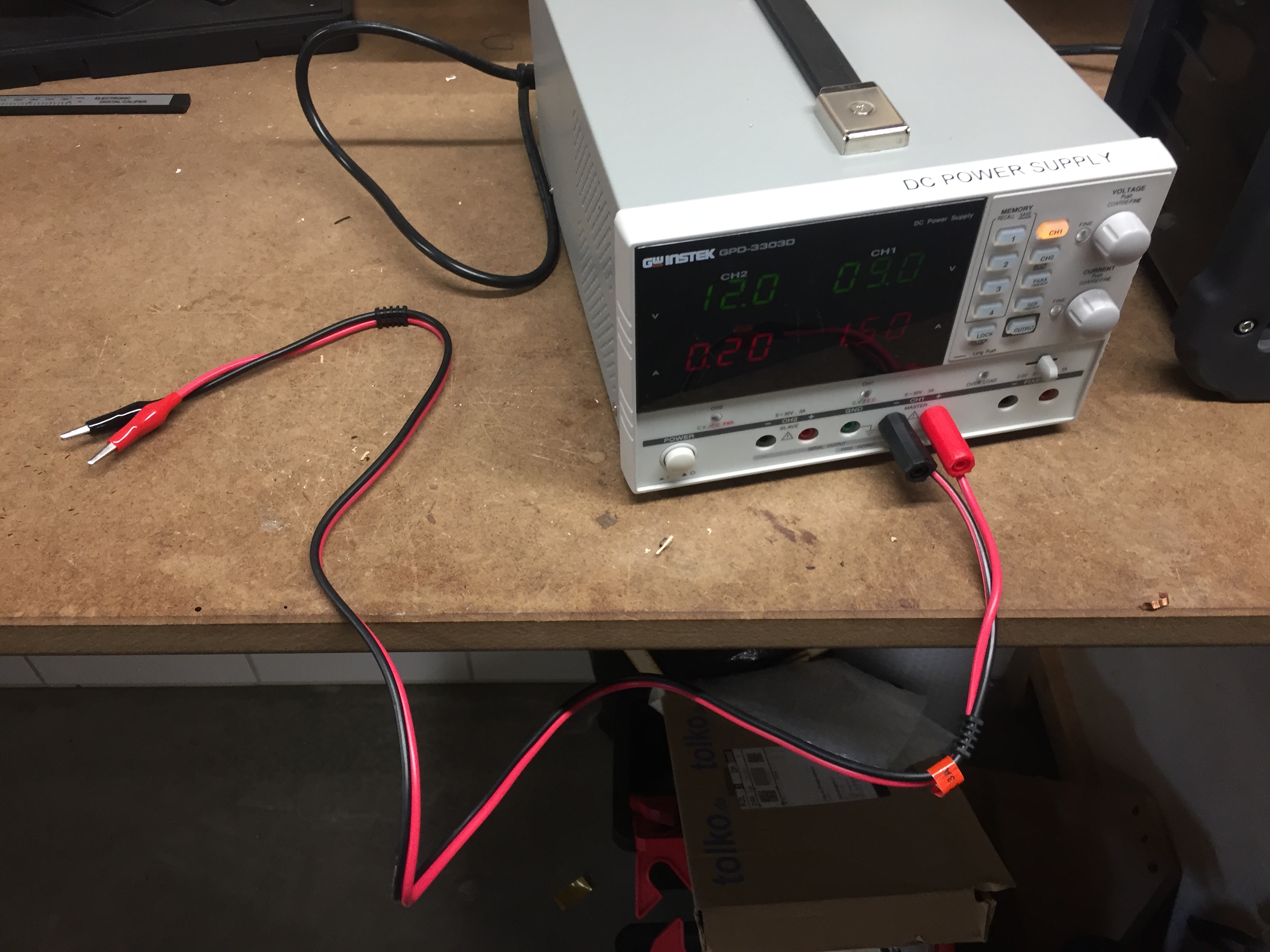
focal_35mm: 29
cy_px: 476
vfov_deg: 48.2
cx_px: 635
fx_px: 1064
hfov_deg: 61.7
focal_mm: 4.15
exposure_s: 1/33
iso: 125
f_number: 2.2
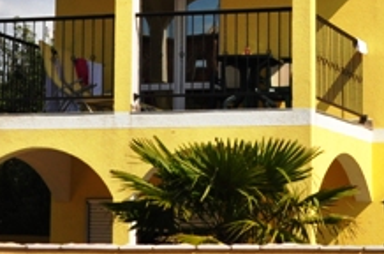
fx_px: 1466
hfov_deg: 14.9
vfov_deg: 9.9
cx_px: 220
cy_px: 50
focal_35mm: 138
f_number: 11
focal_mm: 25
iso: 200
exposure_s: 1/400
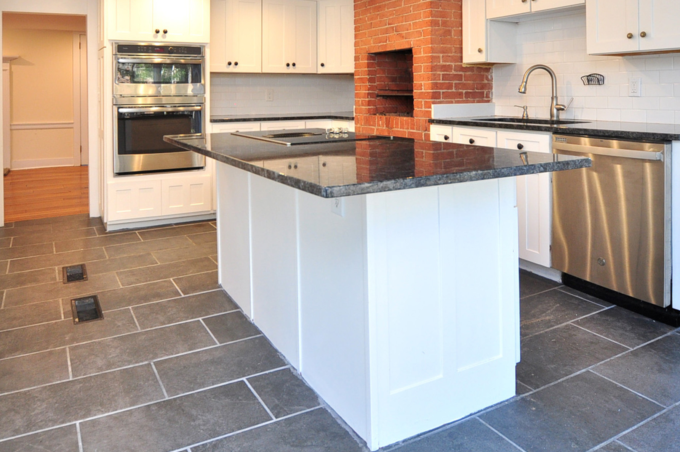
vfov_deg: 46.6
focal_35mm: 27
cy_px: 119
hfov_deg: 67.6
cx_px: 297
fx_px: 506
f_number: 4.5
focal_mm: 11
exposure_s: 1/50
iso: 400
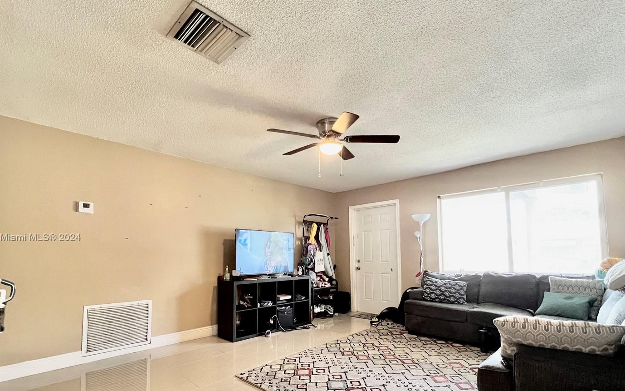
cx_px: 298
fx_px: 273
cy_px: 238
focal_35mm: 16
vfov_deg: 70.4
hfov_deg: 97.8
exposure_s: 1/60
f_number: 1.8
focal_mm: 1.57
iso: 640
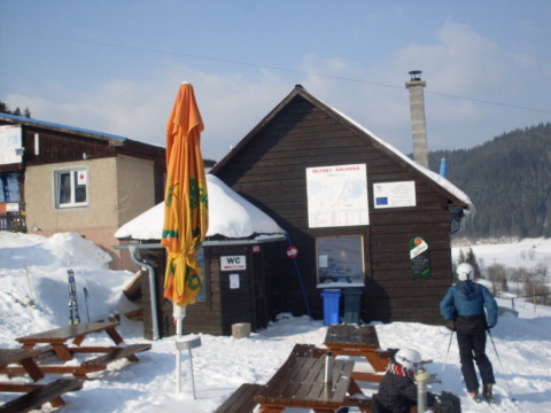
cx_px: 276
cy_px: 206
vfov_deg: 37.7
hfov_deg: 49.0
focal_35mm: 38
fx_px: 605
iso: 80
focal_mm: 6.3
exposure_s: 1/250
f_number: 8.4
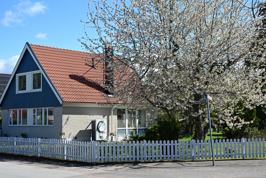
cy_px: 89
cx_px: 131
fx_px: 369
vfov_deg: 27.0
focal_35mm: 50
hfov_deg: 39.6
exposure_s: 1/160
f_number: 22
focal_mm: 49
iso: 720
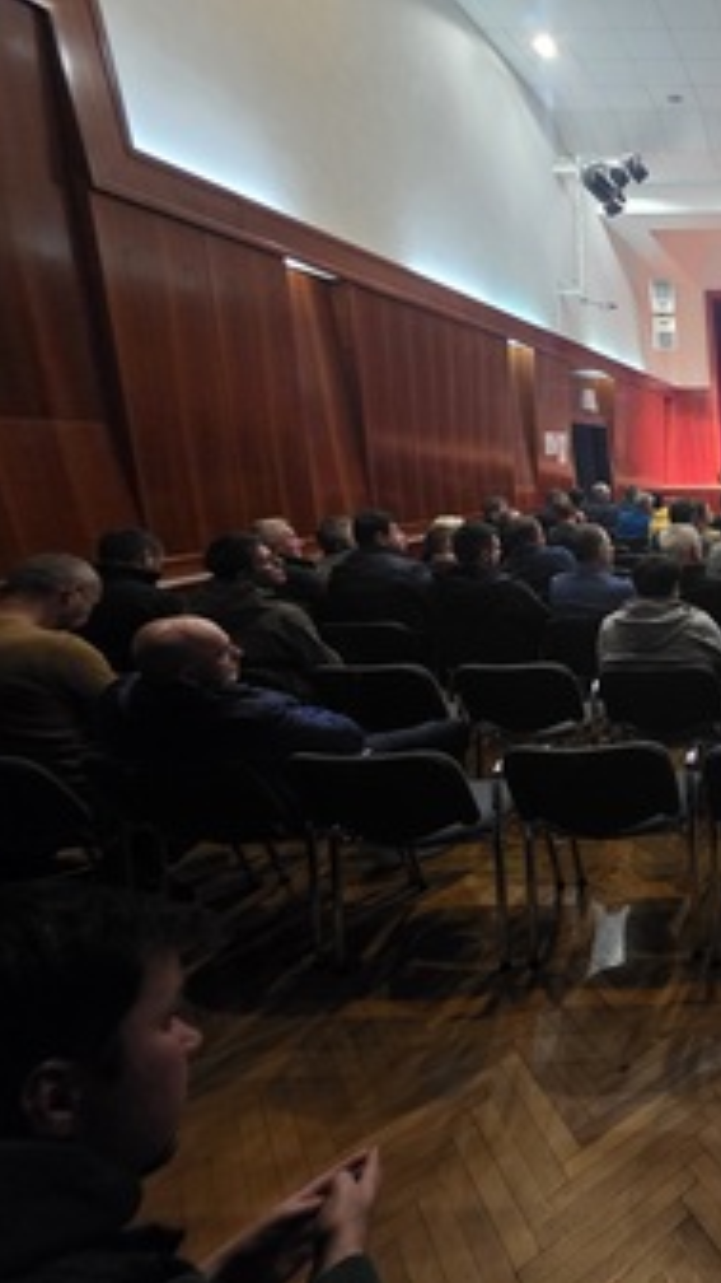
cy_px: 642
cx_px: 855
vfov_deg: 89.6
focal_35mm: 19
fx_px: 646
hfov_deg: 41.2
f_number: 1.9
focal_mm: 2.2
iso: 800
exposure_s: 1/33.3
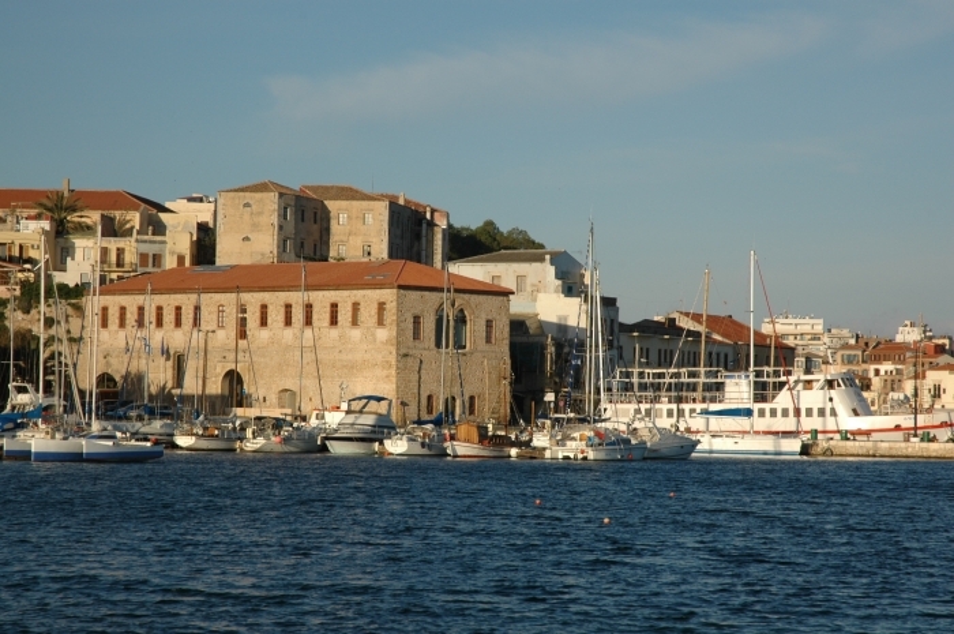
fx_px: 2779
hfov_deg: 19.5
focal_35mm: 105
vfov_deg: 13.0
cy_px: 317
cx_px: 477
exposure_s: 1/400
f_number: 10
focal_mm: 70
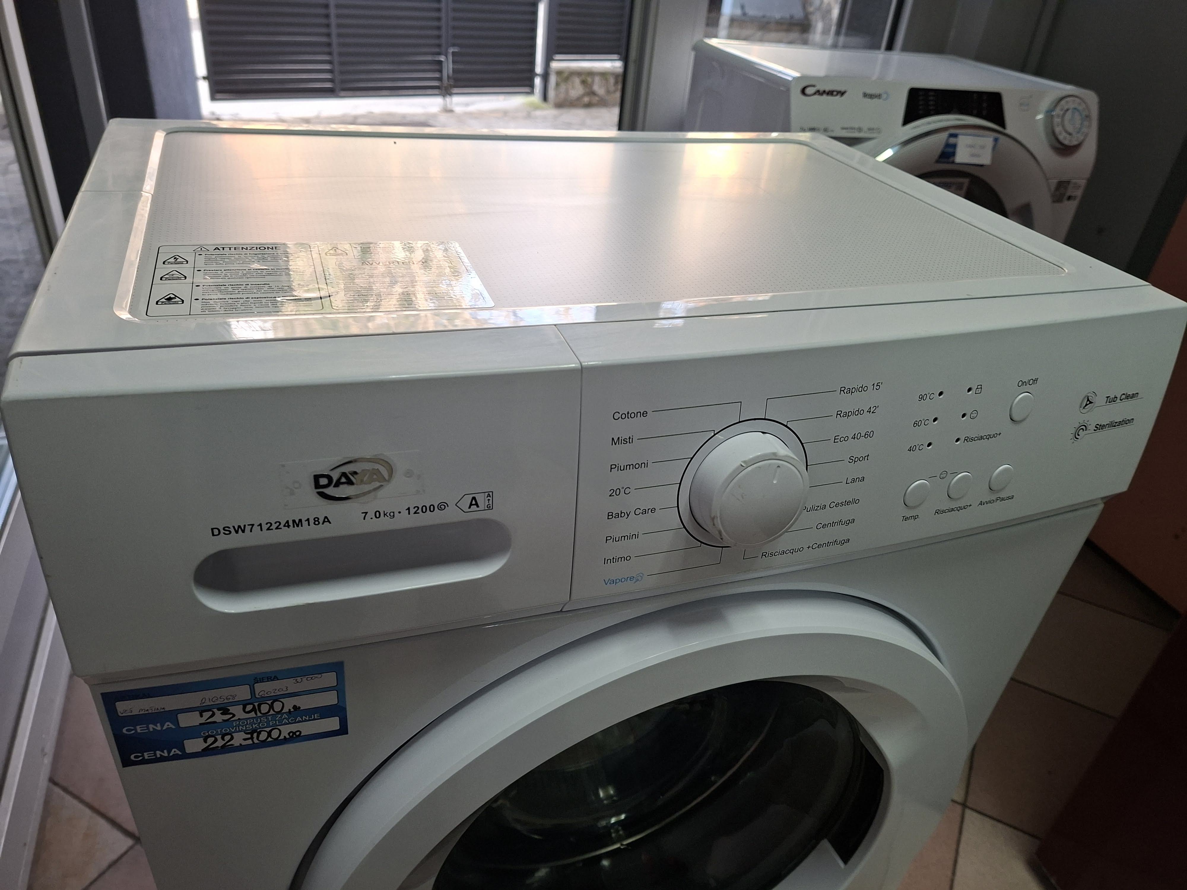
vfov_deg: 58.9
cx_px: 594
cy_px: 445
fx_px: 789
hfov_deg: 73.9
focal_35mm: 23
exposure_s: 1/100
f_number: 1.8
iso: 100
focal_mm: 5.54
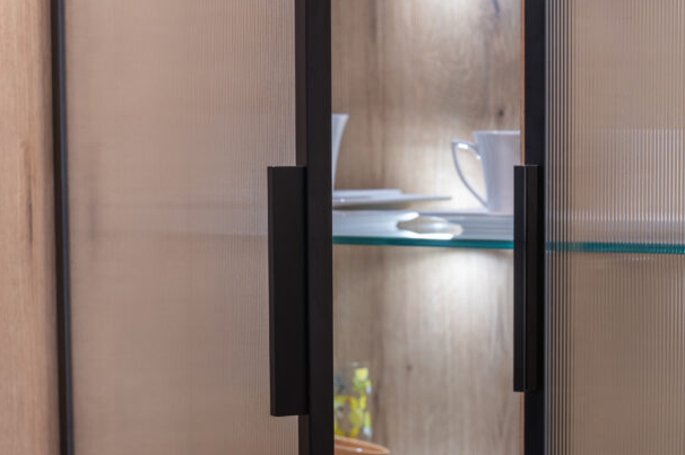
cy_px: 373
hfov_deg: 21.7
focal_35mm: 93
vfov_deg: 14.6
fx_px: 1768
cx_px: 513
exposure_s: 1/160
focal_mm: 55
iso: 400
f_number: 4
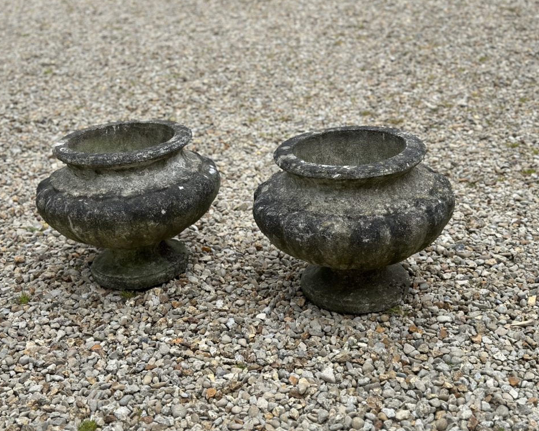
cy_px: 217
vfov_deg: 29.7
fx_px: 814
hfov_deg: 36.6
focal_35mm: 51
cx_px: 250
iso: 80
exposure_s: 1/1414
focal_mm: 6.86
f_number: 1.78
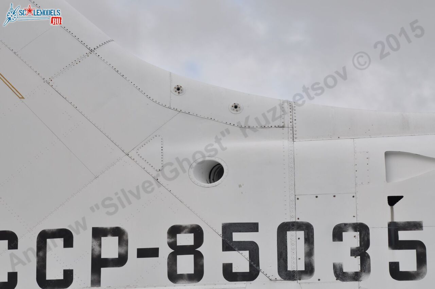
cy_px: 144
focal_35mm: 255
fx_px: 3077
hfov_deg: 8.1
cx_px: 218
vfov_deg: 5.4
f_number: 8
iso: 200
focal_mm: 170
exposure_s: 1/500
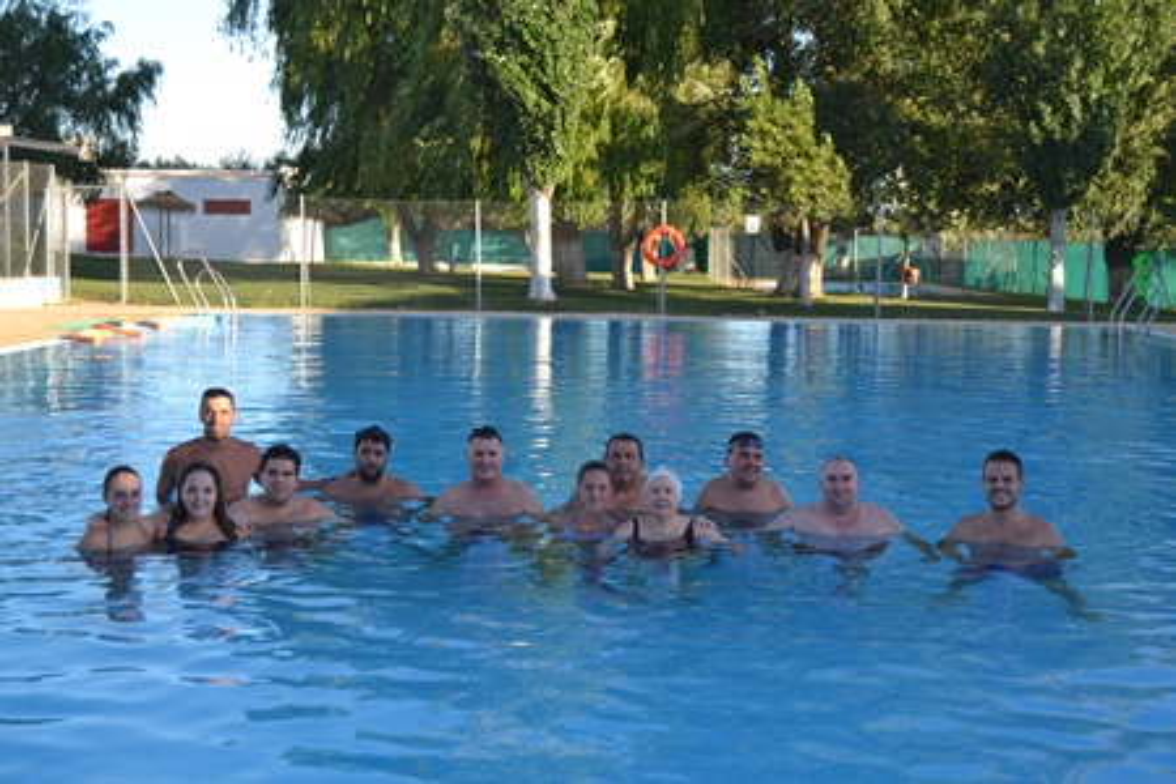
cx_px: 588
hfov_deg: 37.9
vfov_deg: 25.8
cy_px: 392
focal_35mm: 52
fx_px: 1715
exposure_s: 1/125
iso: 100
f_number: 5.6
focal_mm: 35
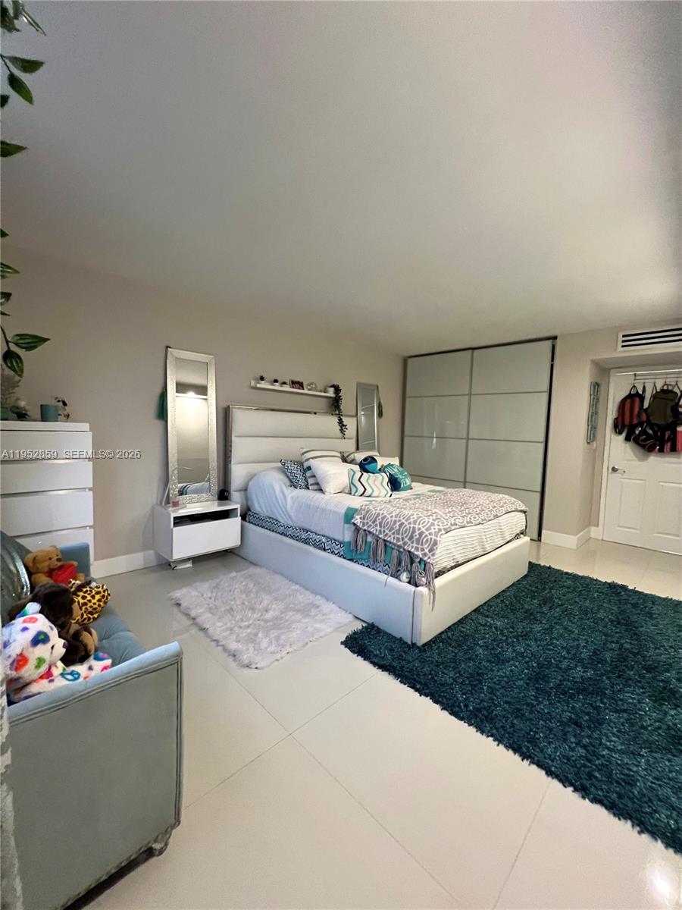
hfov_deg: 89.9
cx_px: 341
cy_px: 455
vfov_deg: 106.2
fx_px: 341
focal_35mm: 13
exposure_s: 1/60
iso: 640
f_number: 1.8
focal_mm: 1.57
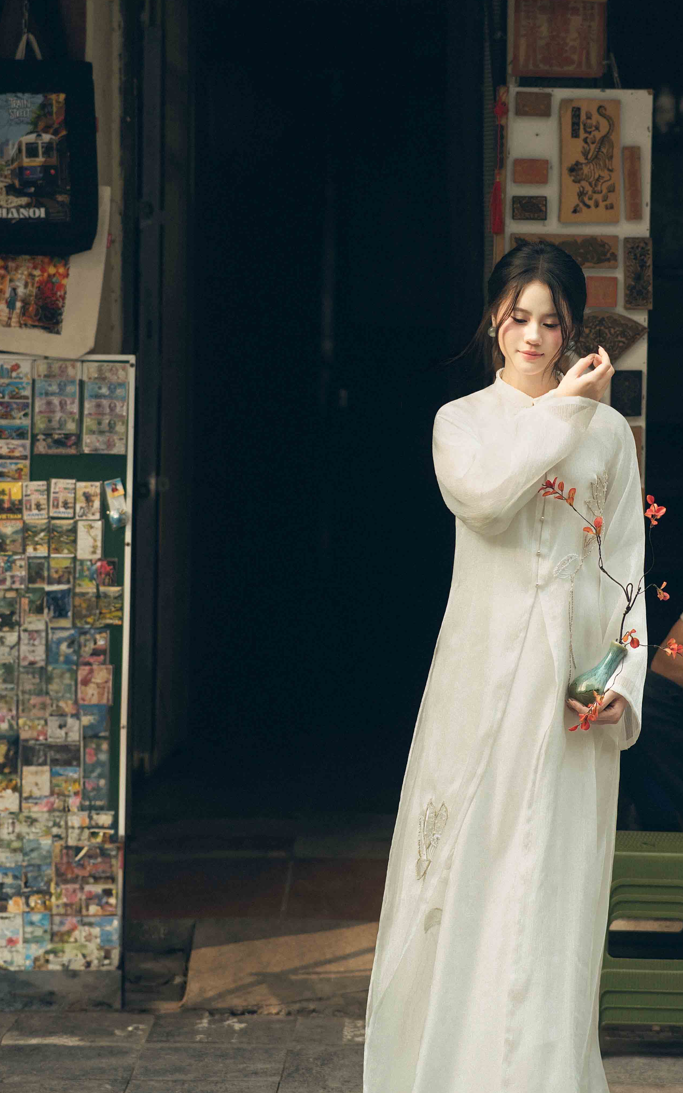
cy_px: 419
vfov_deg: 16.2
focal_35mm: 129
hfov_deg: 10.2
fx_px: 3842
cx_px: 449
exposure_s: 1/640
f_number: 2.5
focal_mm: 85
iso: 160
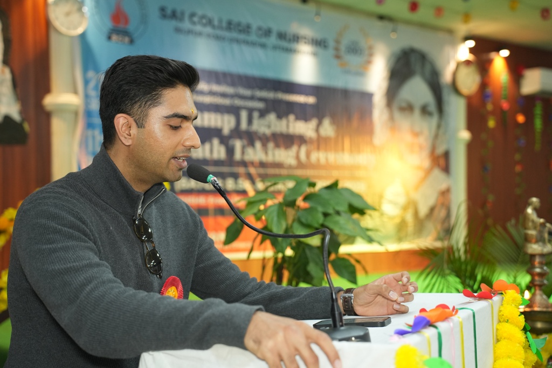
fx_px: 751
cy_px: 184
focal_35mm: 49
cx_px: 276
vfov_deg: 27.5
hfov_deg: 40.3
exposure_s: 1/160
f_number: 2.8
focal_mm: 49
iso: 2500
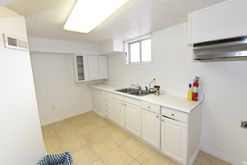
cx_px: 124
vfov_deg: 77.3
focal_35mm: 15
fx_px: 103
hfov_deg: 100.4
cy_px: 82
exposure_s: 1/10
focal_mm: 15
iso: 200
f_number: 8
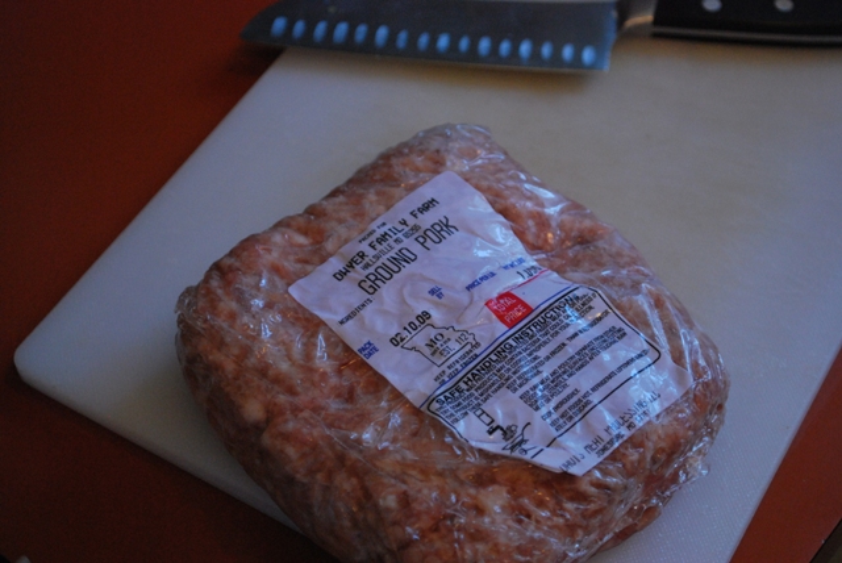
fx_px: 1580
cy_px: 282
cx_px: 421
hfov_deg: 29.8
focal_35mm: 68
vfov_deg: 20.2
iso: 900
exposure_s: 1/30
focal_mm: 45
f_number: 5.3
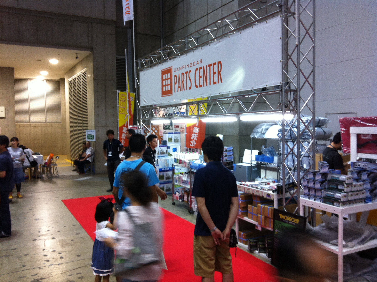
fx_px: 381
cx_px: 188
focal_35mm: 35
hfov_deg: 52.7
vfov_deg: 40.6
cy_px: 141
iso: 80
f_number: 2.8
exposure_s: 1/15
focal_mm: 3.85
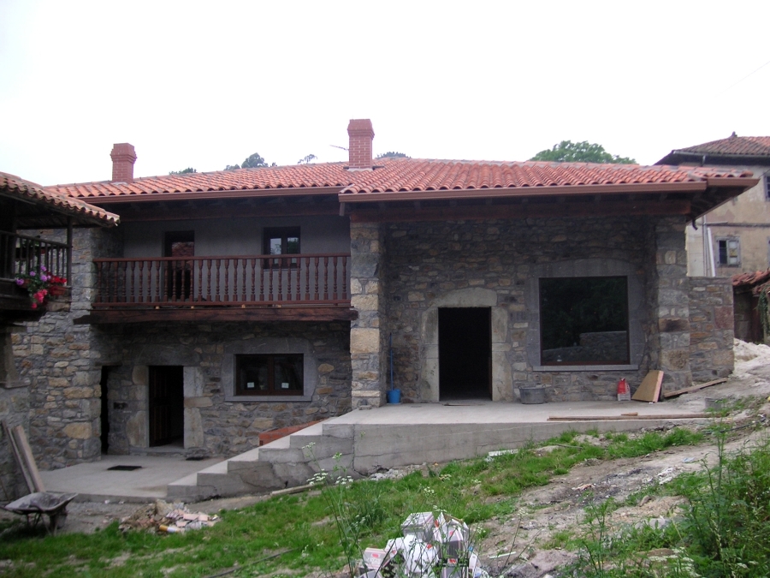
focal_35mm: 37
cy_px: 289
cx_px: 385
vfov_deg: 38.7
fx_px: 823
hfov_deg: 50.1
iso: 50
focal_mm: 6.1
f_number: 2.8
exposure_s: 1/90
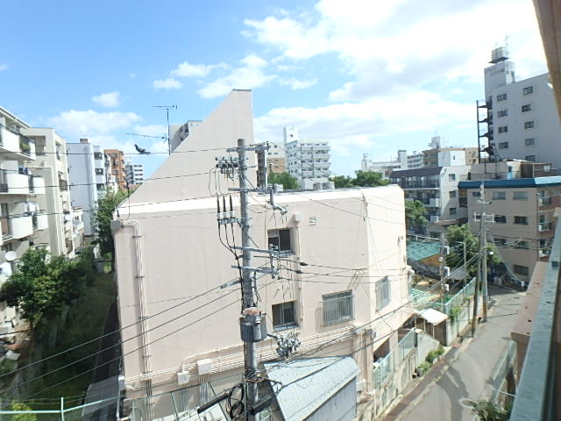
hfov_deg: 79.0
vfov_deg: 63.4
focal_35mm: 21
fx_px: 340
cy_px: 210
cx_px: 280
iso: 125
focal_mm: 3.7
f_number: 6
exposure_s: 1/320
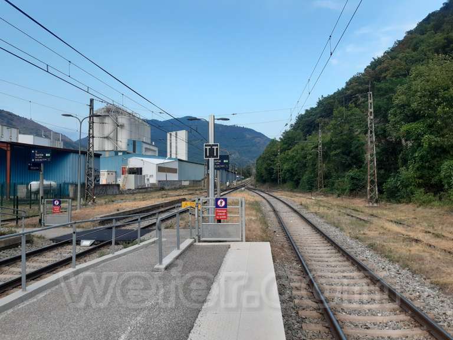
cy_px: 170
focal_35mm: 26
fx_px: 340
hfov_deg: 67.3
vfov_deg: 53.1
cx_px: 226
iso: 40
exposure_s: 1/144
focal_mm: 3.92
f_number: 1.7
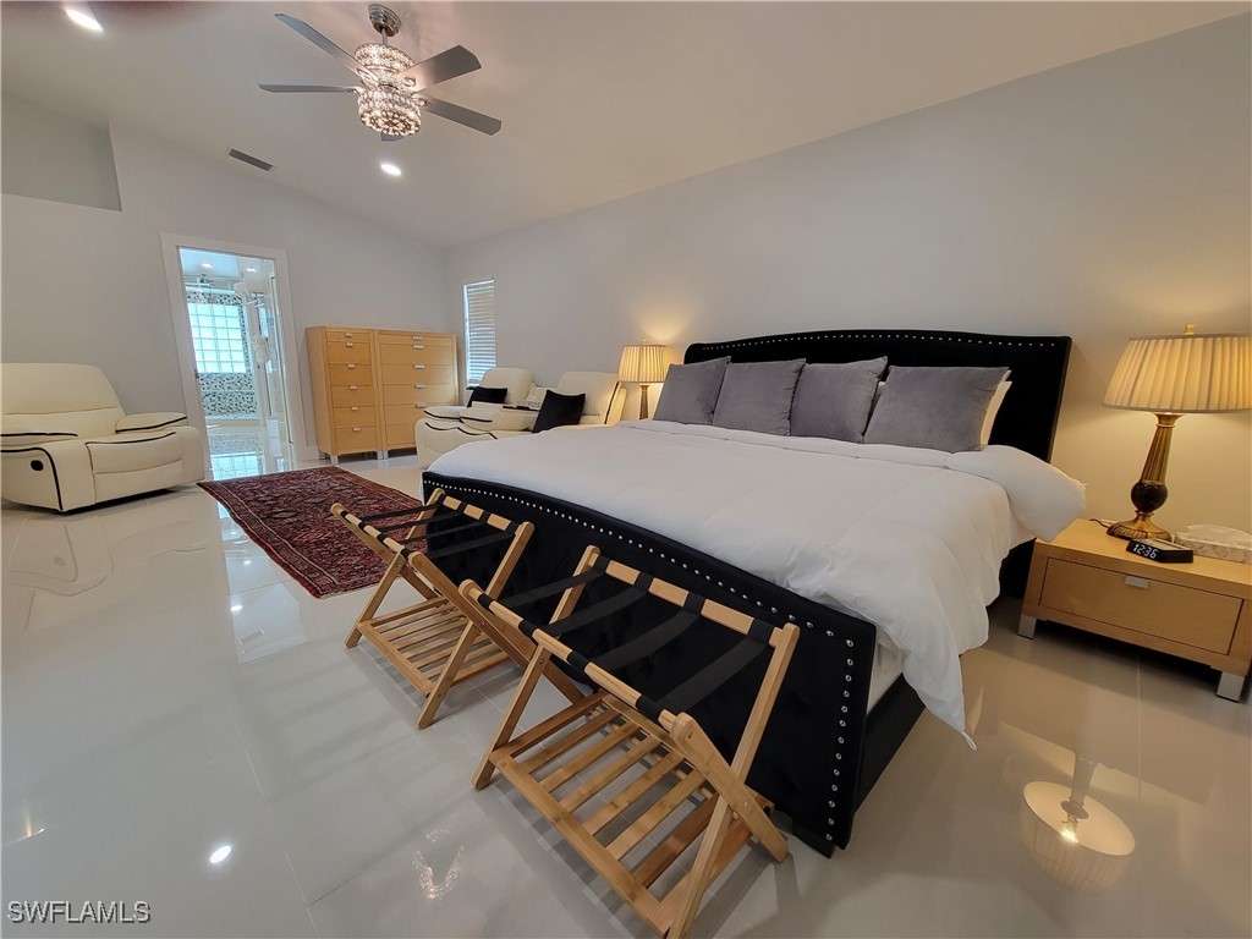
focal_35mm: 13
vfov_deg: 89.9
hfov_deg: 106.2
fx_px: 470
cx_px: 626
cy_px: 470
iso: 160
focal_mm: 2.2
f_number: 2.2
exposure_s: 1/60
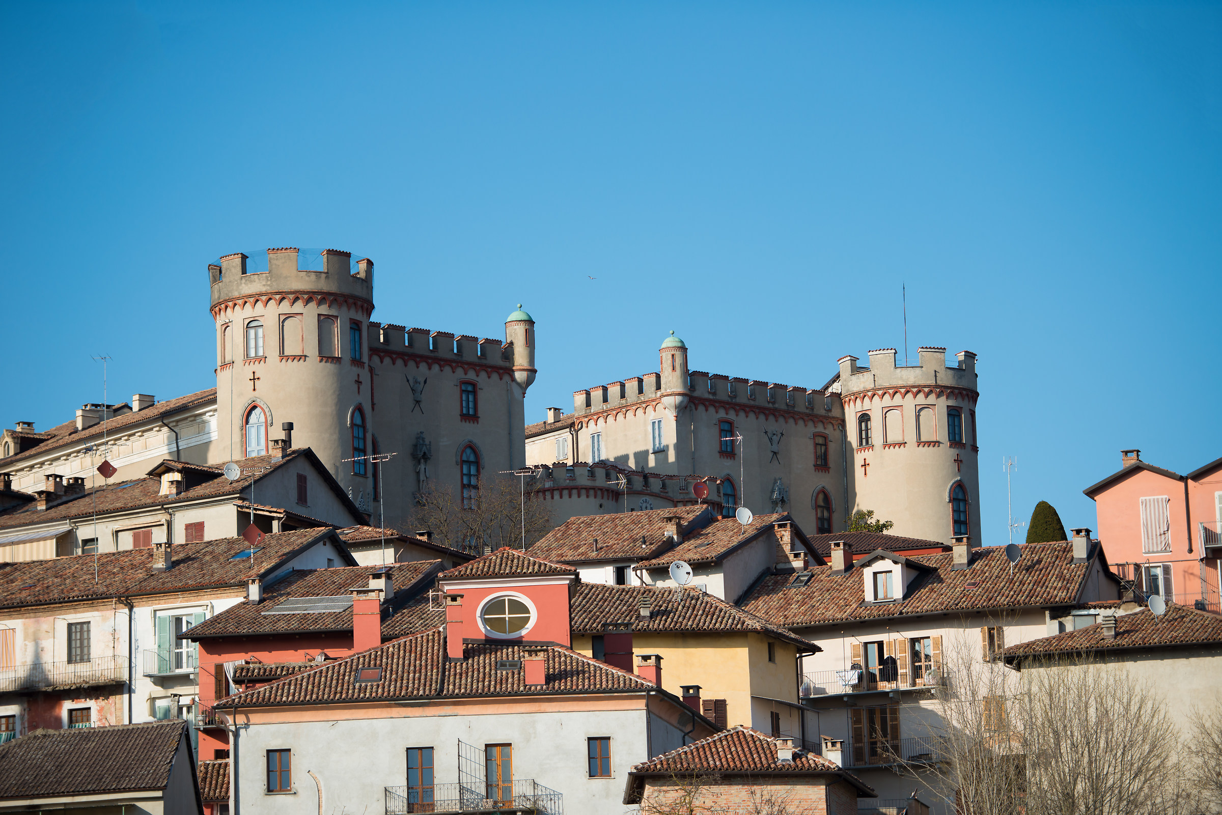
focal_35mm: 125
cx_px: 611
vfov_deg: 11.0
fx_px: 4244
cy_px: 408
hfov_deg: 16.4
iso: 100
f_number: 2.8
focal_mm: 125
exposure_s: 1/1600
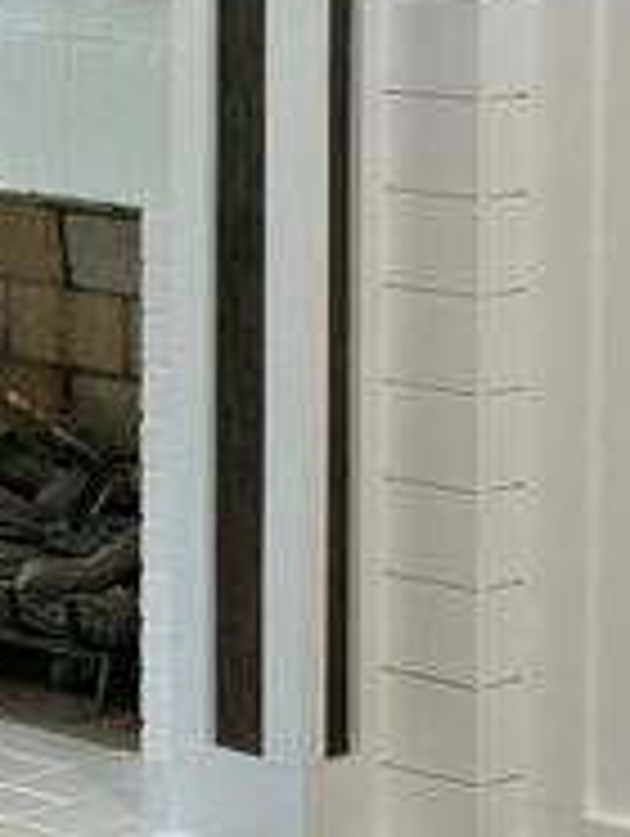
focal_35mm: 172
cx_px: -274
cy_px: 70
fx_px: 4164
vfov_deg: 11.4
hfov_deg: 8.5
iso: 50
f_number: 1.78
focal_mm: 6.86
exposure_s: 1/60
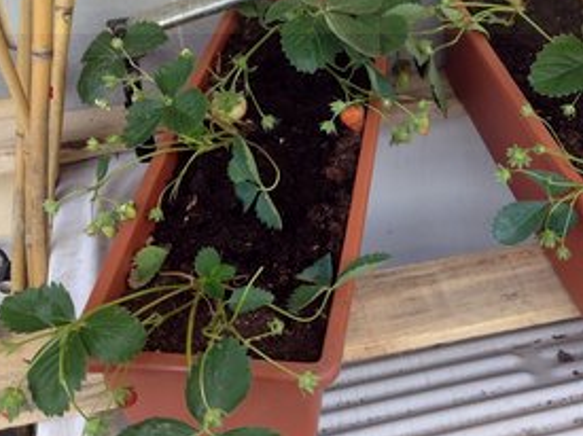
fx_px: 859
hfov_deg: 37.0
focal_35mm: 51
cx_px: 399
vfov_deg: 28.4
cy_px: 148
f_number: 2.4
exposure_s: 1/124
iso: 50
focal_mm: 4.28
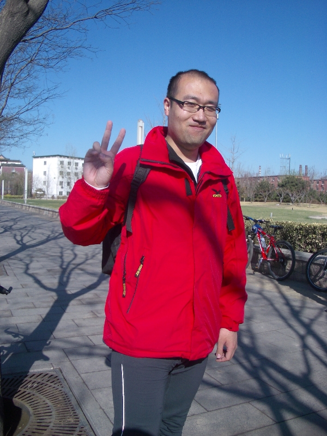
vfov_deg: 52.6
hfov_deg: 40.7
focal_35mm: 35
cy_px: 218
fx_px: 441
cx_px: 164
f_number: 4.3
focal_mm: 5.8
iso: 50
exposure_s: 1/640
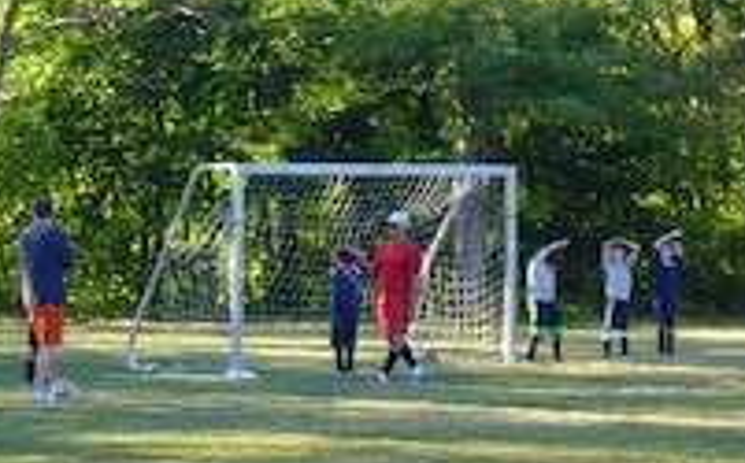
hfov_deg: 13.5
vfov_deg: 8.4
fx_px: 3143
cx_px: 191
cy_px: 156
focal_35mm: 155
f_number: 4.9
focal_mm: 9.8
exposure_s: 1/80
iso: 160
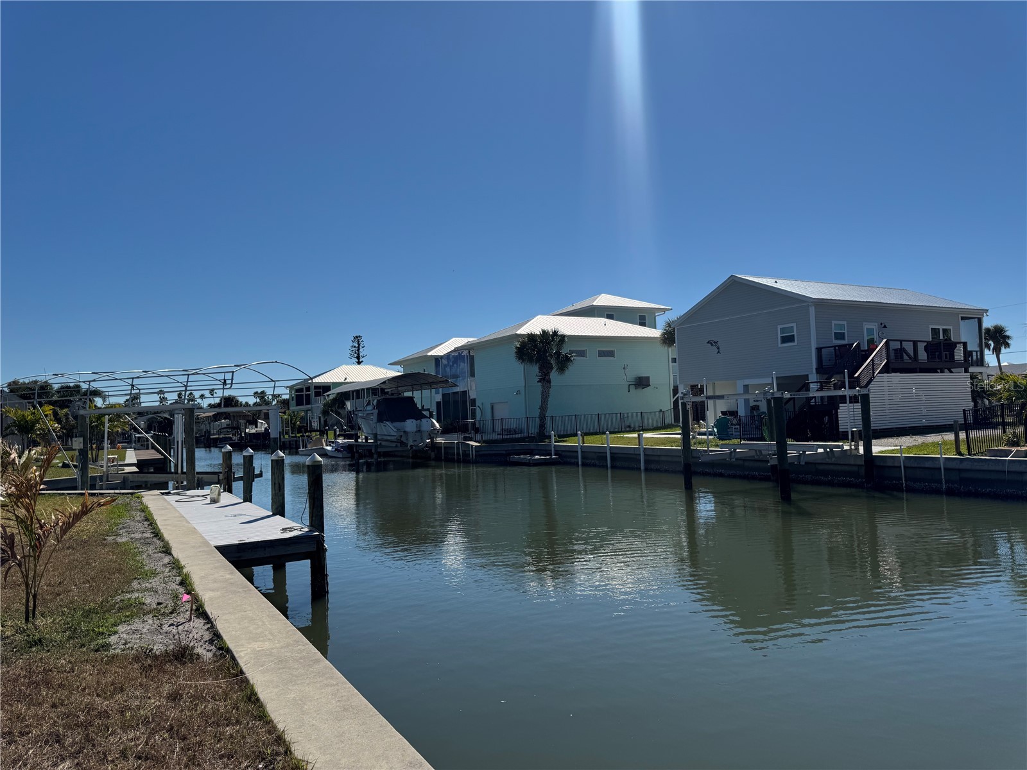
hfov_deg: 71.6
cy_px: 385
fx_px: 712
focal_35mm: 24
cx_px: 514
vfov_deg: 56.8
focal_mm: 6.76
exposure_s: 1/9009
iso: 80
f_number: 1.78
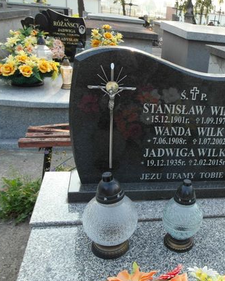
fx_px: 300
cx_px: 185
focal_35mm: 36
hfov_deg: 39.3
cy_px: 143
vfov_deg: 50.3
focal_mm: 5.2
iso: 80
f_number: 3.4
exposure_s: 1/125
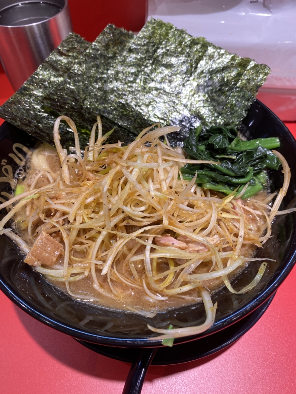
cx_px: 147
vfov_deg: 65.3
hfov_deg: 51.4
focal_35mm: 27
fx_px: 308
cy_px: 191
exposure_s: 1/100
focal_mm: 4.25
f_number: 1.8
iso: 64
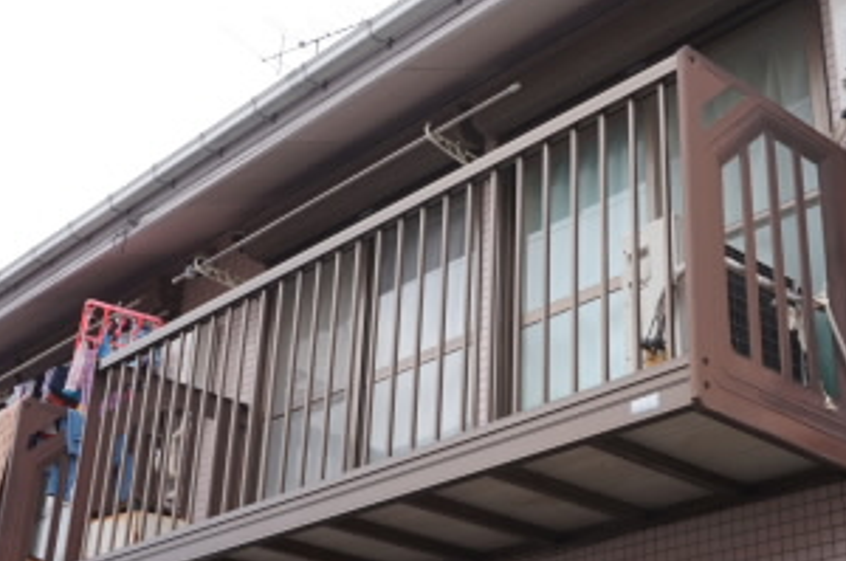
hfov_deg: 34.5
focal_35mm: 58
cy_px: 302
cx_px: 450
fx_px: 1361
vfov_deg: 23.3
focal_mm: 16
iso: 100
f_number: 8
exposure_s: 1/100
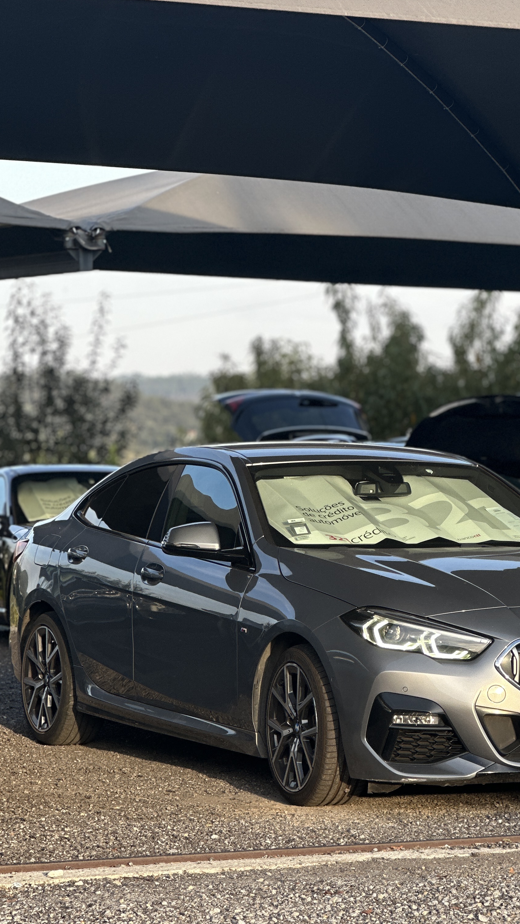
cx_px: 411
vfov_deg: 19.1
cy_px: 549
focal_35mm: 112
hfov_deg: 10.8
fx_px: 2745
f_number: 2.8
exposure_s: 1/121
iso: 25
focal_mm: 9
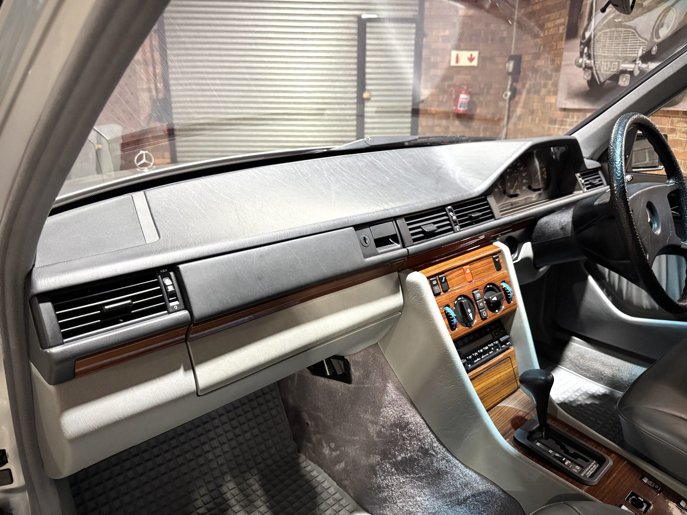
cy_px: 258
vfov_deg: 56.8
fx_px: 476
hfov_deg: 71.6
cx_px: 344
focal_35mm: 24
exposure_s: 1/60
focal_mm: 6.76
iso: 800
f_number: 1.78
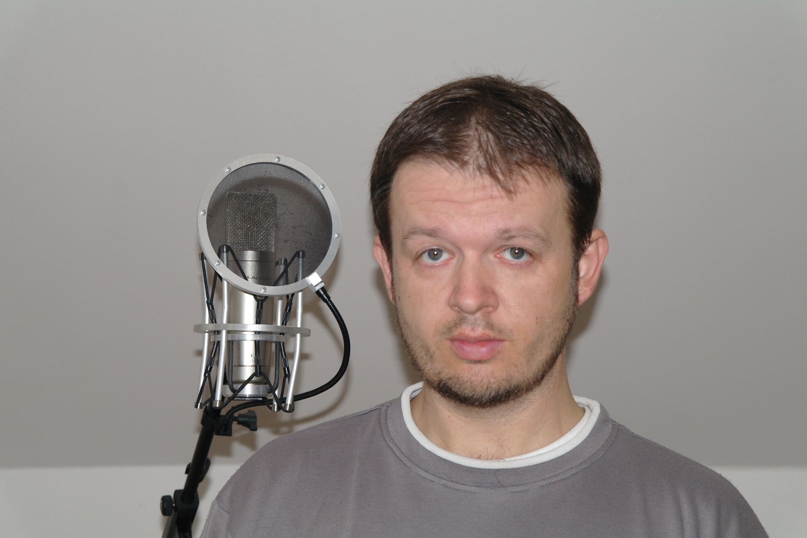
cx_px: 404
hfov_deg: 24.2
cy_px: 269
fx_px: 1883
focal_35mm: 84
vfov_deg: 16.3
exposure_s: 1/50
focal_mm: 55
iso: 400
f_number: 5.6
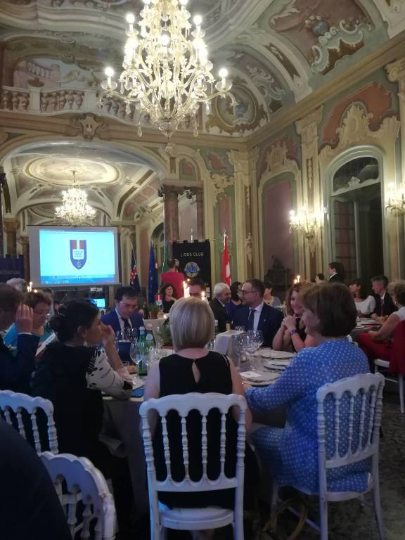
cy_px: 270
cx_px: 202
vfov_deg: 67.3
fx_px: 406
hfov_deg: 53.1
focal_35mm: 26
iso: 500
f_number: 2.2
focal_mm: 3.83
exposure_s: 1/25
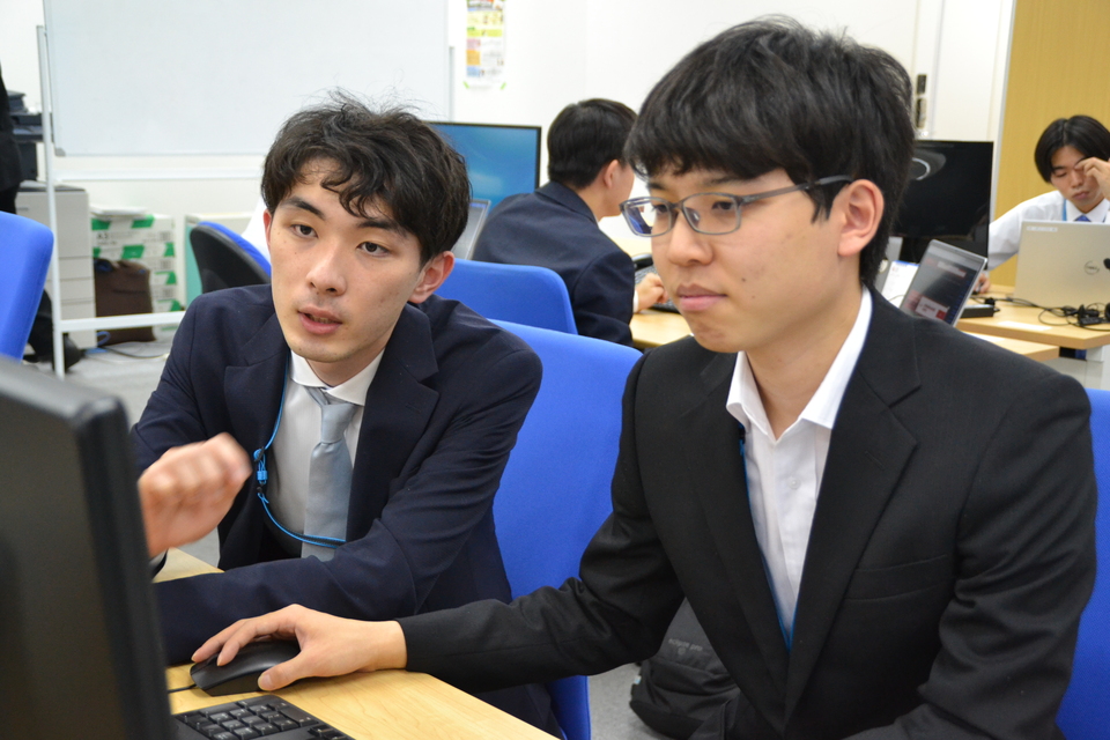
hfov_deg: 41.1
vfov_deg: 28.1
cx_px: 555
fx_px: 1480
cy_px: 370
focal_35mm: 48
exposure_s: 1/60
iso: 1600
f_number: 4.2
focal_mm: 32
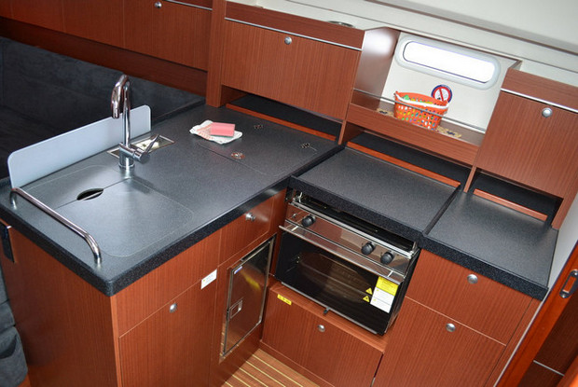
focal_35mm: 27
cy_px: 194
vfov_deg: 48.0
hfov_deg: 67.3
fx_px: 434
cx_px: 289
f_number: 3.5
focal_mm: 18
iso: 1000
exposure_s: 1/60
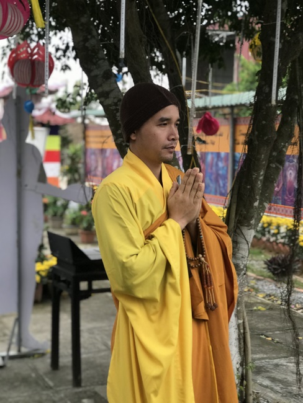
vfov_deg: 33.8
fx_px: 665
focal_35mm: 57
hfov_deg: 25.7
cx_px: 152
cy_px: 202
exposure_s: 1/50
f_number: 2.8
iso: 32
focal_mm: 6.6
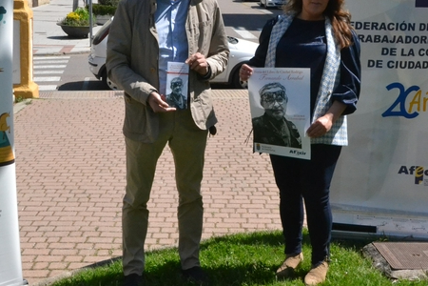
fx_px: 761
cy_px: 106
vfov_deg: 21.2
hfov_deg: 31.4
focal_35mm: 64
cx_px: 212
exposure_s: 1/1250
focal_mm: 24
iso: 3200
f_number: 18
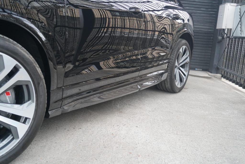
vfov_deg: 32.6
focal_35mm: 41
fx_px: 279
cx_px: 122
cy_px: 82
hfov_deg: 47.4
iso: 5000
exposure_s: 1/160
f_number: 5.6
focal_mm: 41
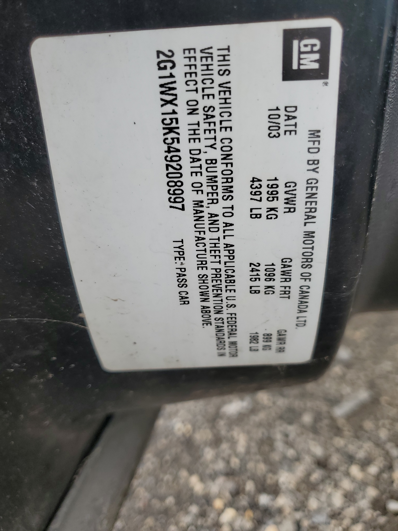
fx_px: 399
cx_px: 199
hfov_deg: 53.1
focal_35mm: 26
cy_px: 266
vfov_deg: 67.3
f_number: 1.5
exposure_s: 1/588
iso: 50
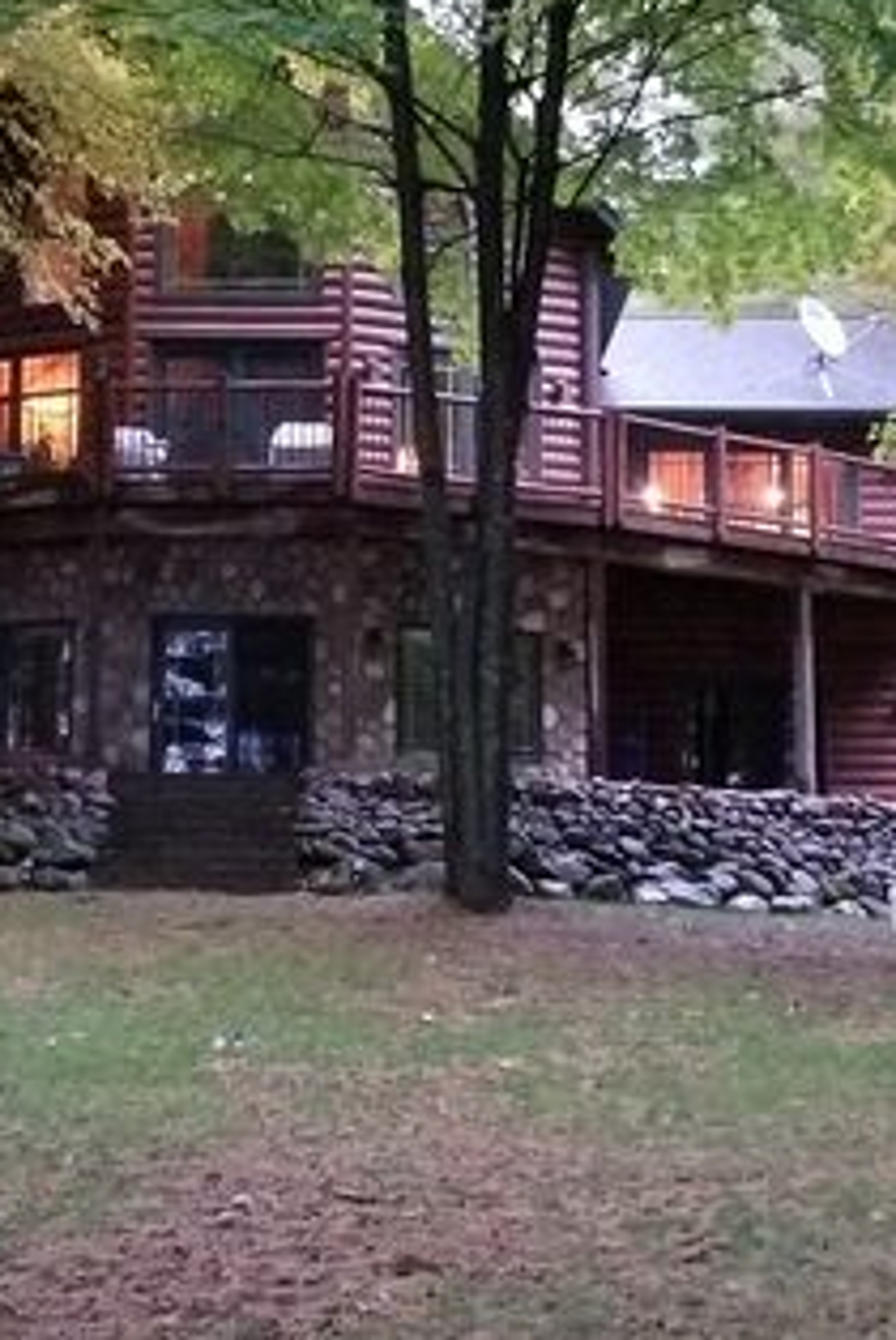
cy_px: 548
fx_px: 1602
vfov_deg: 45.2
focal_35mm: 43
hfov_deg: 30.8
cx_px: 235
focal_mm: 4.3
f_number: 1.7
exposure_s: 1/10
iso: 1000
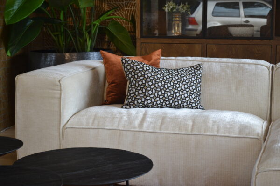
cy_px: 93
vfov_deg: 18.9
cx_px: 140
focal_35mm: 72
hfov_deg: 28.1
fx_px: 560
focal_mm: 48
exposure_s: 1/125
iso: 400
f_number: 5.6
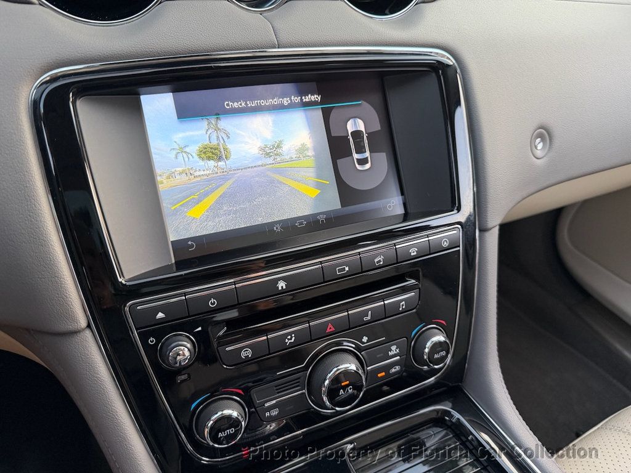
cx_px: 316
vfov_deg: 56.8
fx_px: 437
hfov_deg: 71.6
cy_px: 236
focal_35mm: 24
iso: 400
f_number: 1.78
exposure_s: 1/117
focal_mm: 6.76
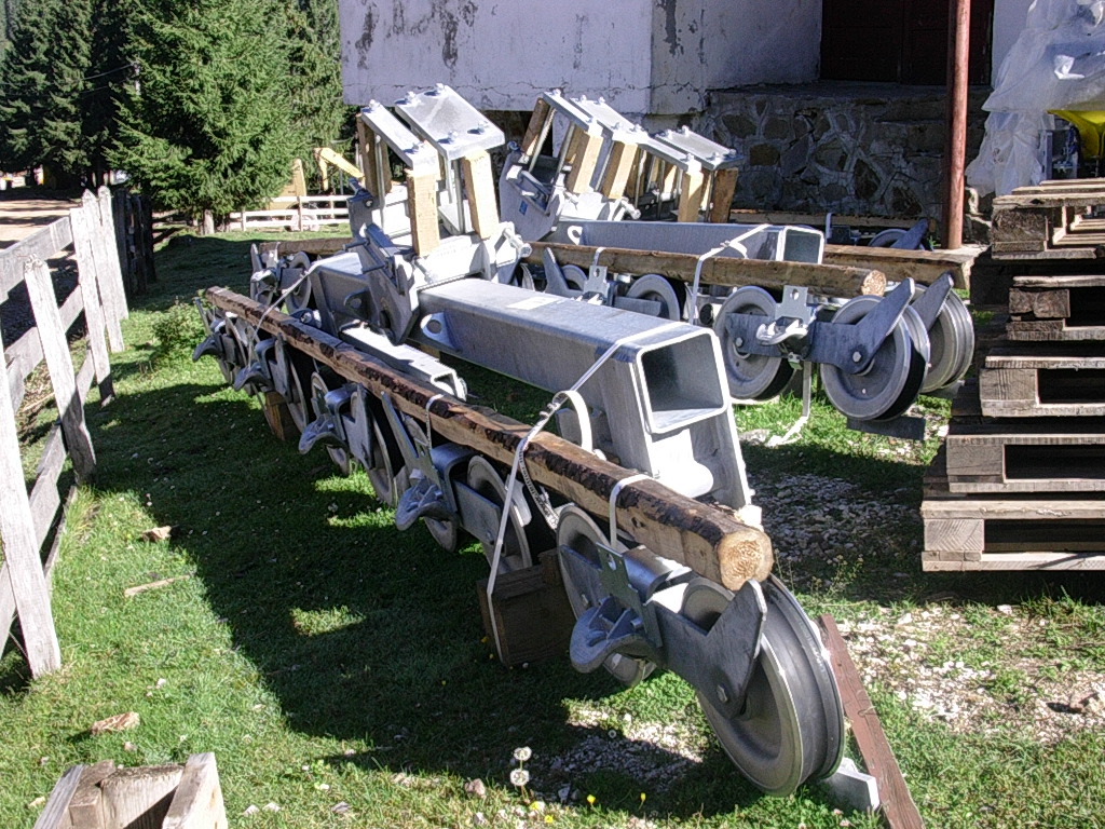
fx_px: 1436
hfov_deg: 42.1
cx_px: 552
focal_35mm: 45
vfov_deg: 32.2
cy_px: 414
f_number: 5.8
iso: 70
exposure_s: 1/144
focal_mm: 6.7
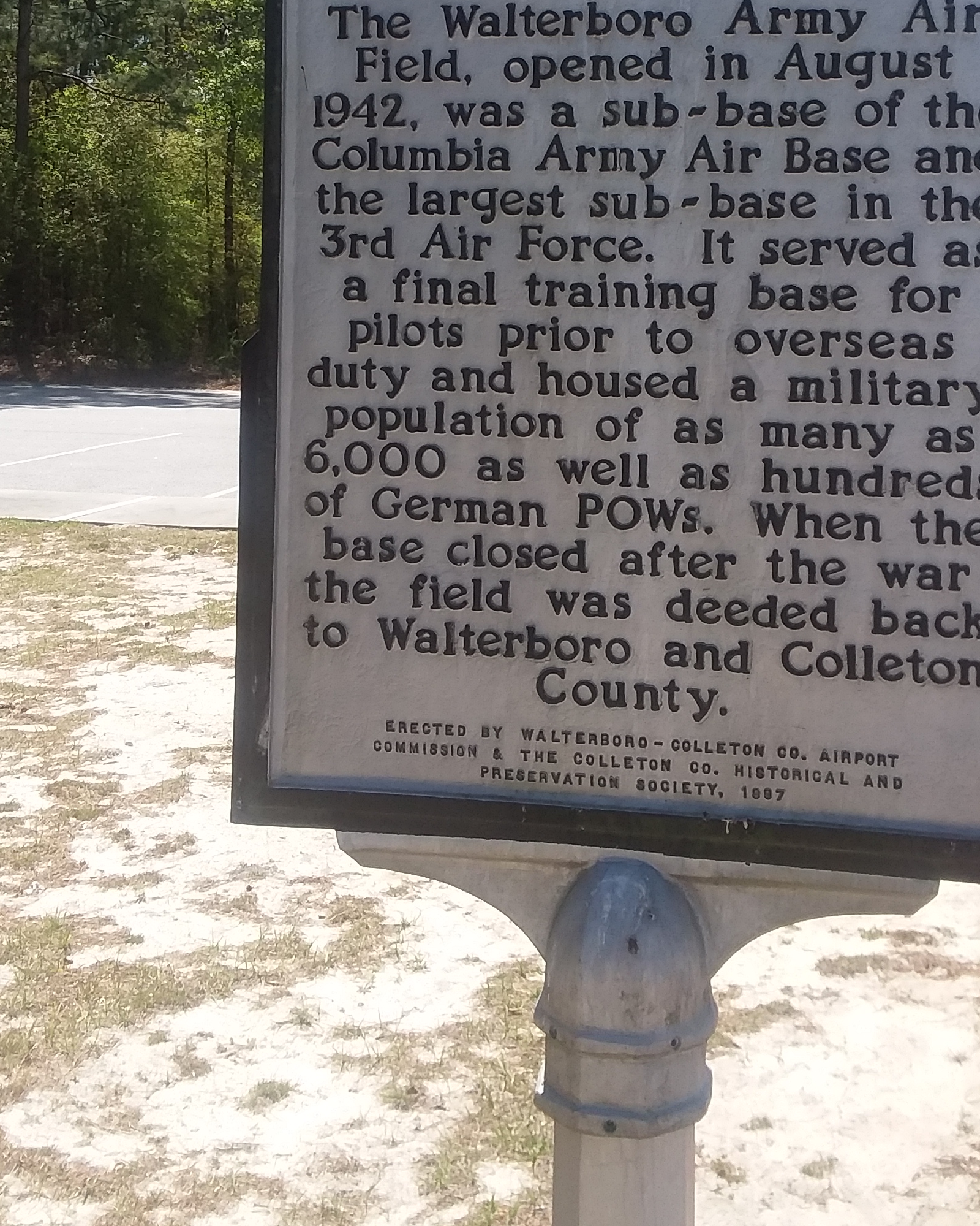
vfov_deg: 42.0
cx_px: 625
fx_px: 1559
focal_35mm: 43
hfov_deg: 34.7
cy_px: 351
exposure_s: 1/907
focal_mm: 2.91
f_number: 1.9
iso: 50
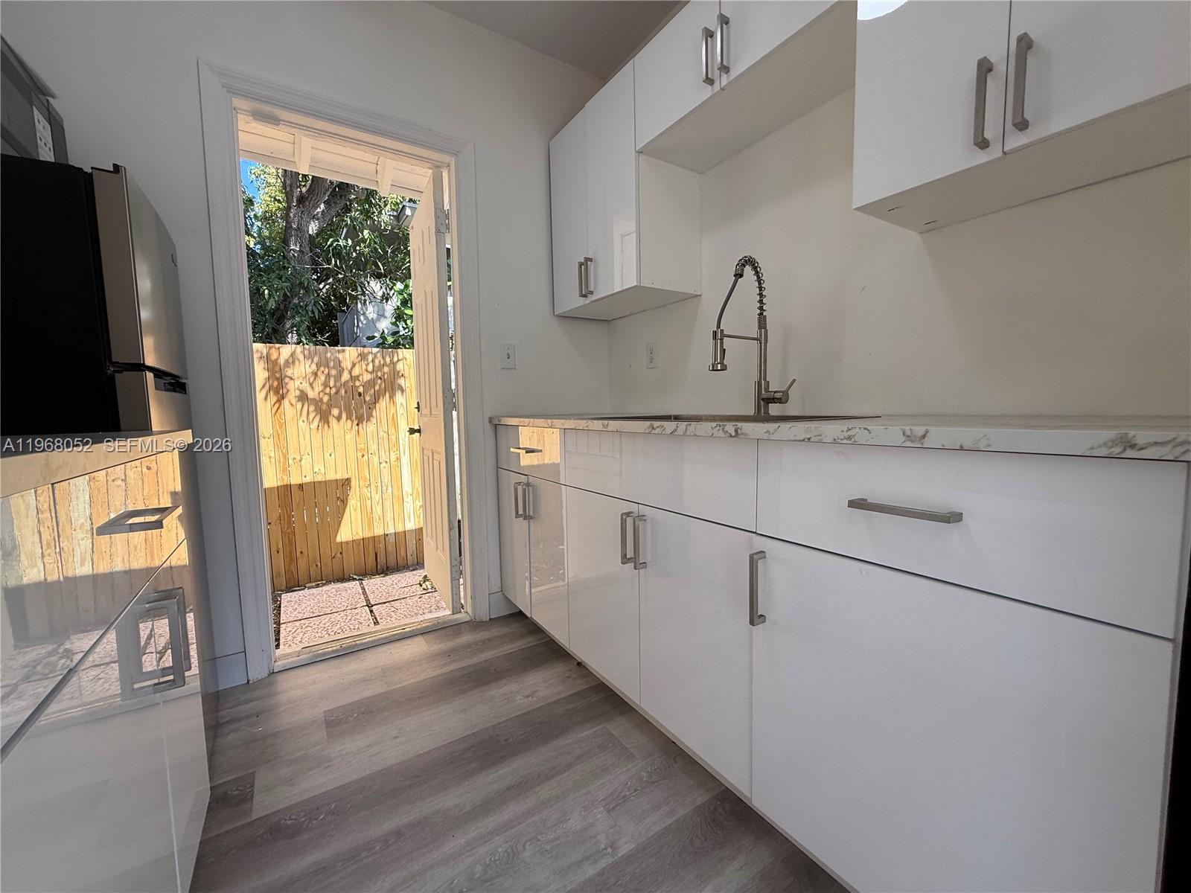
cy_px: 446
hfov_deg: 102.1
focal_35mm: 14
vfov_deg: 85.7
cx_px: 596
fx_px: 482
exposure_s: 1/301
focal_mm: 2.22
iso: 64
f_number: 2.2
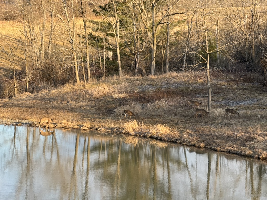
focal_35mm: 120
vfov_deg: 12.3
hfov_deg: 16.4
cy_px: 100
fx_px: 926
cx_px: 134
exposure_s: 1/230
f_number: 2.8
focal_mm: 15.66
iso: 50
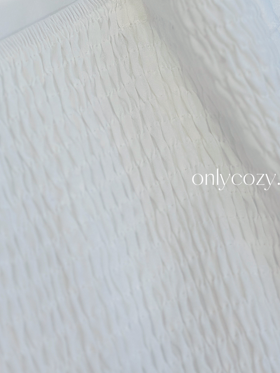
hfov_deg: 14.4
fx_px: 1100
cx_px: 66
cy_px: 23
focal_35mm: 102
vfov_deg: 18.9
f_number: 1.78
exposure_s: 1/100
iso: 125
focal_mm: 6.86
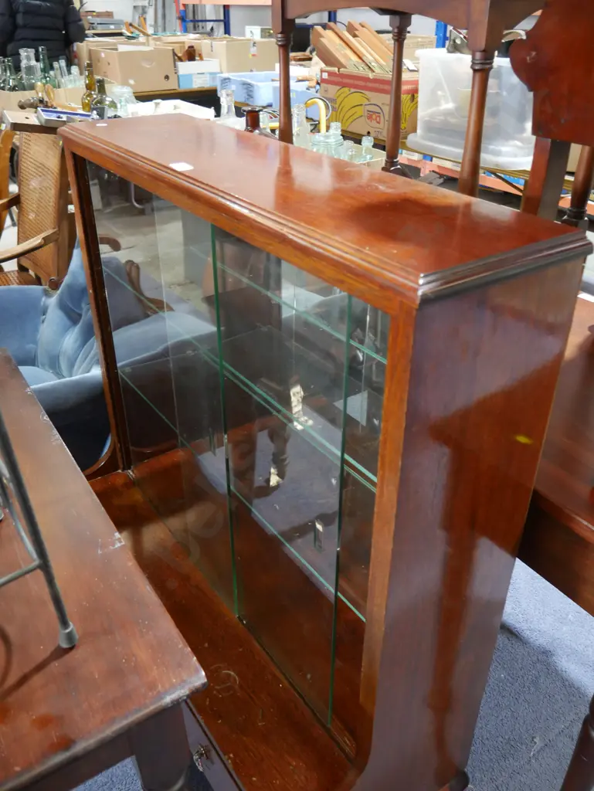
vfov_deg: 63.4
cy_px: 396
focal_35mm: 28
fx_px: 640
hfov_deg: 49.8
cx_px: 297
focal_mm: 14
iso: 1250
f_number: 3.5
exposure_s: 1/60
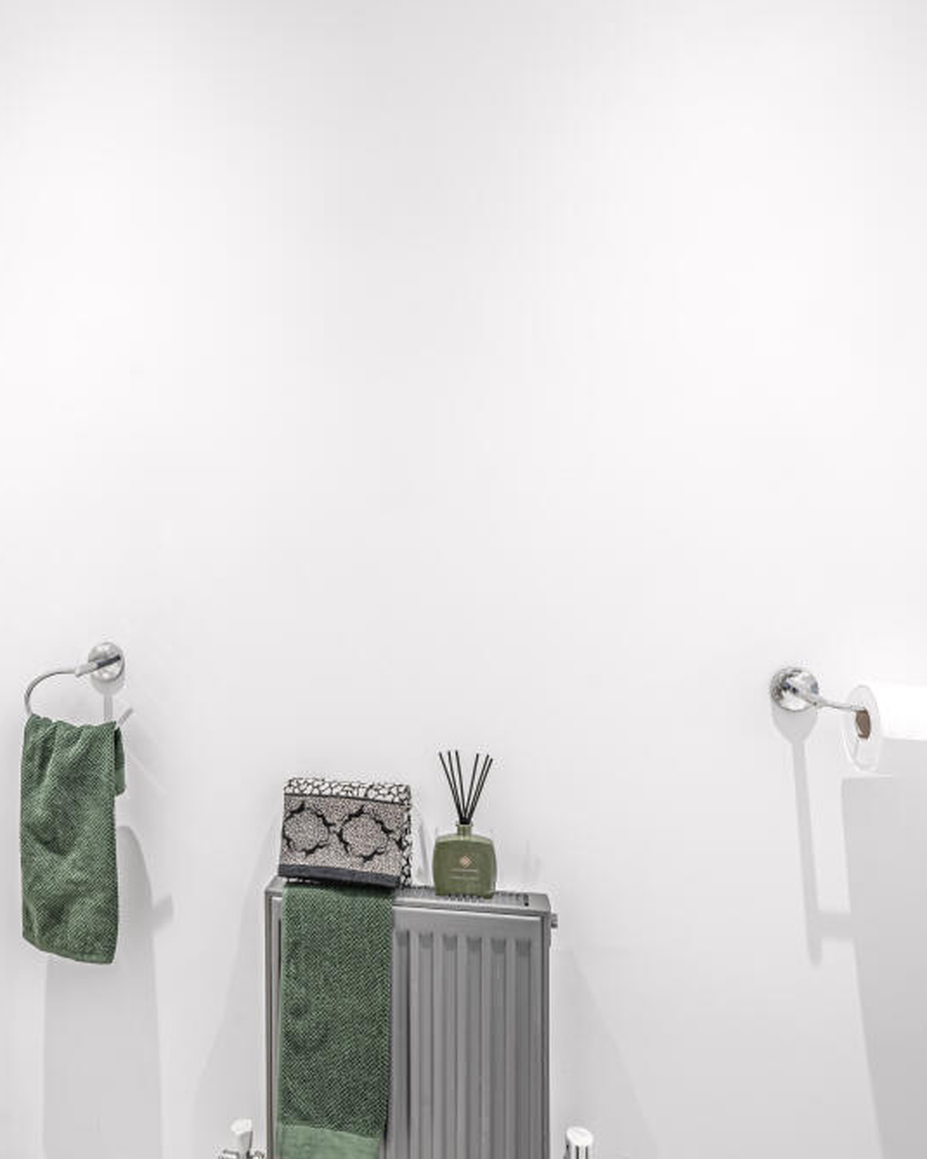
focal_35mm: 23
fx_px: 789
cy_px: 573
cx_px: 352
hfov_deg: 60.1
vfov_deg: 72.6
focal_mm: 16
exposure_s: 1/2.5
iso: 100
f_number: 8
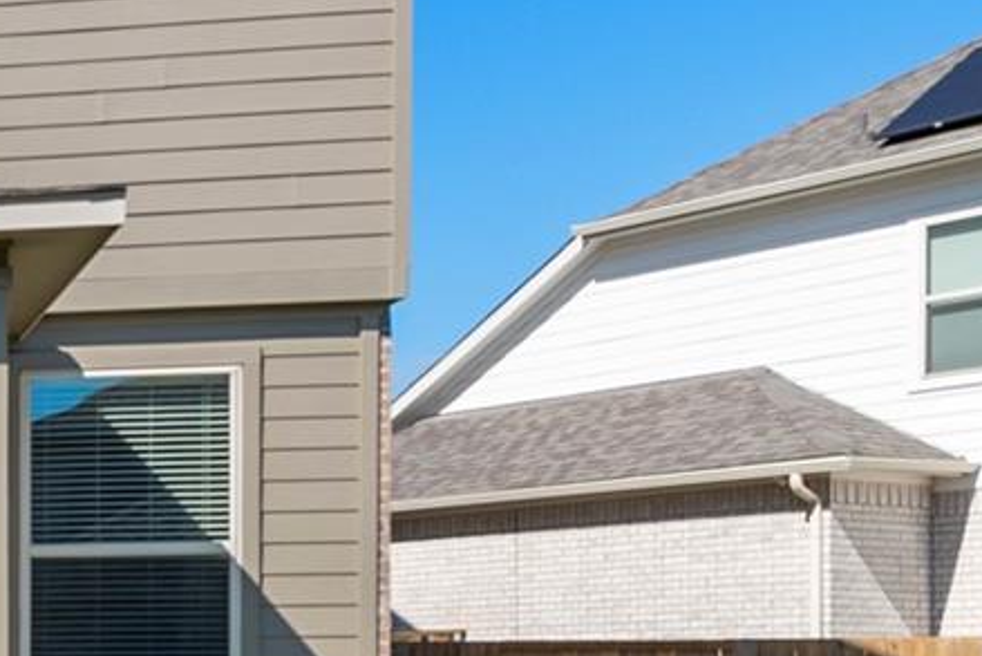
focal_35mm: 70
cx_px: -676
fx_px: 1910
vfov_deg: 18.3
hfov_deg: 21.5
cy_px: 813
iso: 400
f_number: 8
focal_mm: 15
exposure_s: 1/1250
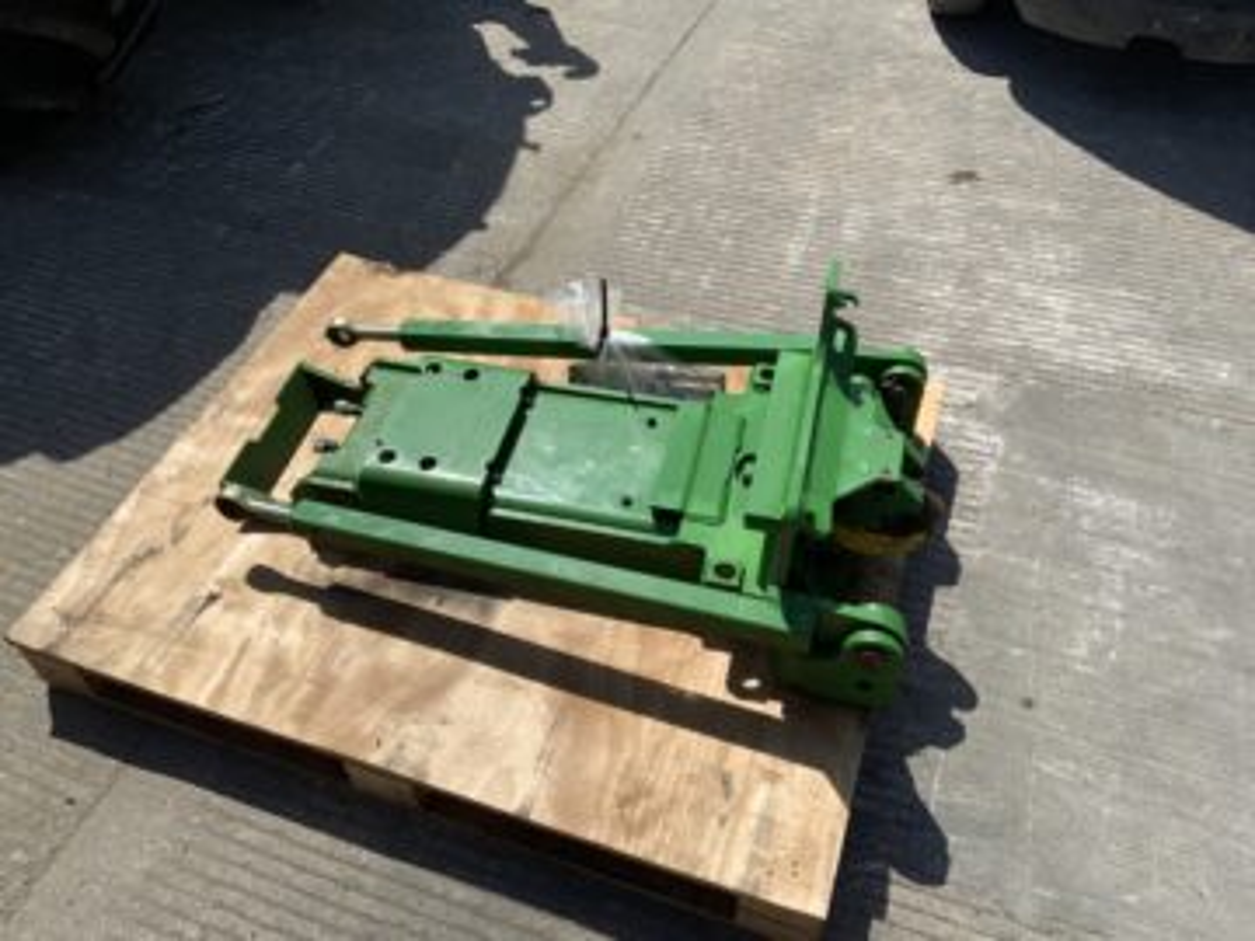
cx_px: 628
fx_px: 1051
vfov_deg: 48.2
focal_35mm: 29
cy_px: 470
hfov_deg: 61.7
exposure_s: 1/3125
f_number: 1.8
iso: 16
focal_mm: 3
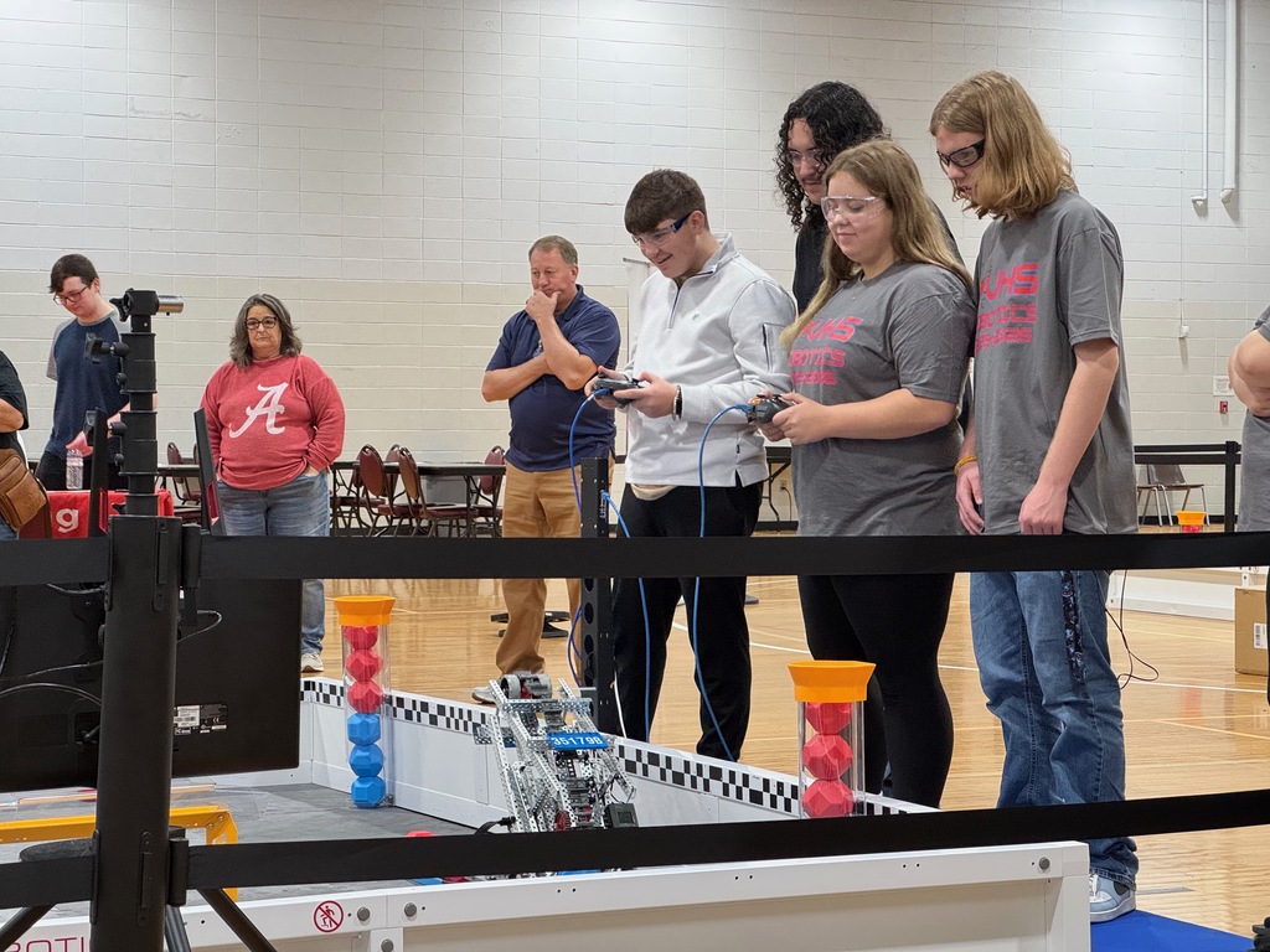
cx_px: 635
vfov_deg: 19.1
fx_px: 2825
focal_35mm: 77
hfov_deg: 25.3
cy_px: 476
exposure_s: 1/86
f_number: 2.8
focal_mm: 9
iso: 200
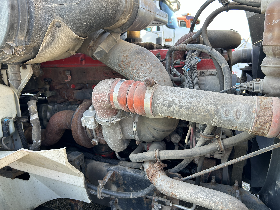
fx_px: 210
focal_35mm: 26
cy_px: 105
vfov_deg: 53.1
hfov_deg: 67.3
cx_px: 140
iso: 32
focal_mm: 5.7
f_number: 1.5
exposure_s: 1/143
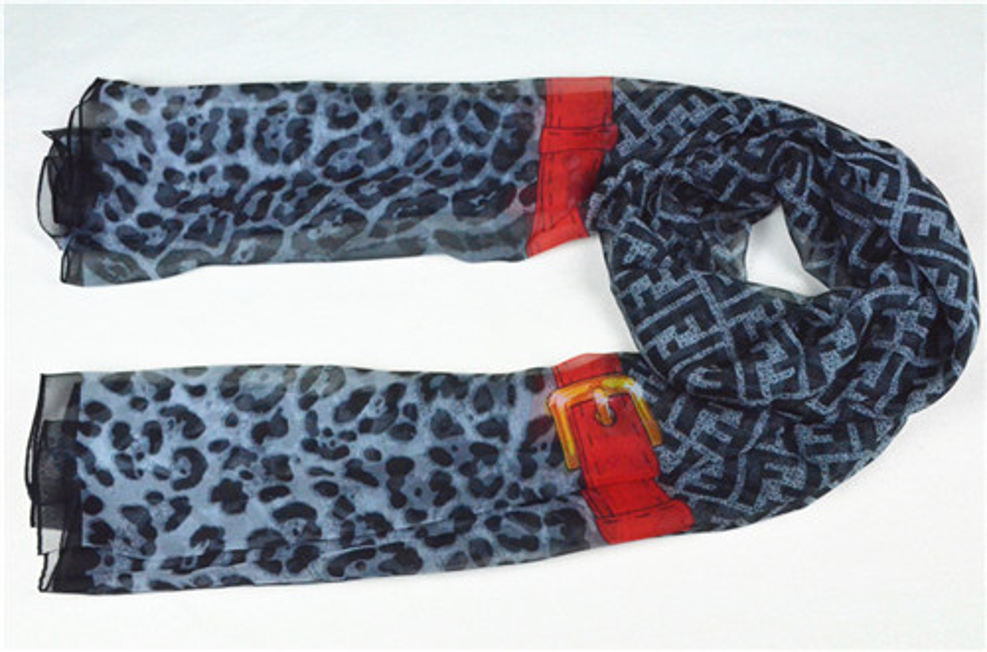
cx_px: 494
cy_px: 326
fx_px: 1230
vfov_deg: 29.7
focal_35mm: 45
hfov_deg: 43.7
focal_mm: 30
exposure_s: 1/400
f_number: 10
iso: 6400
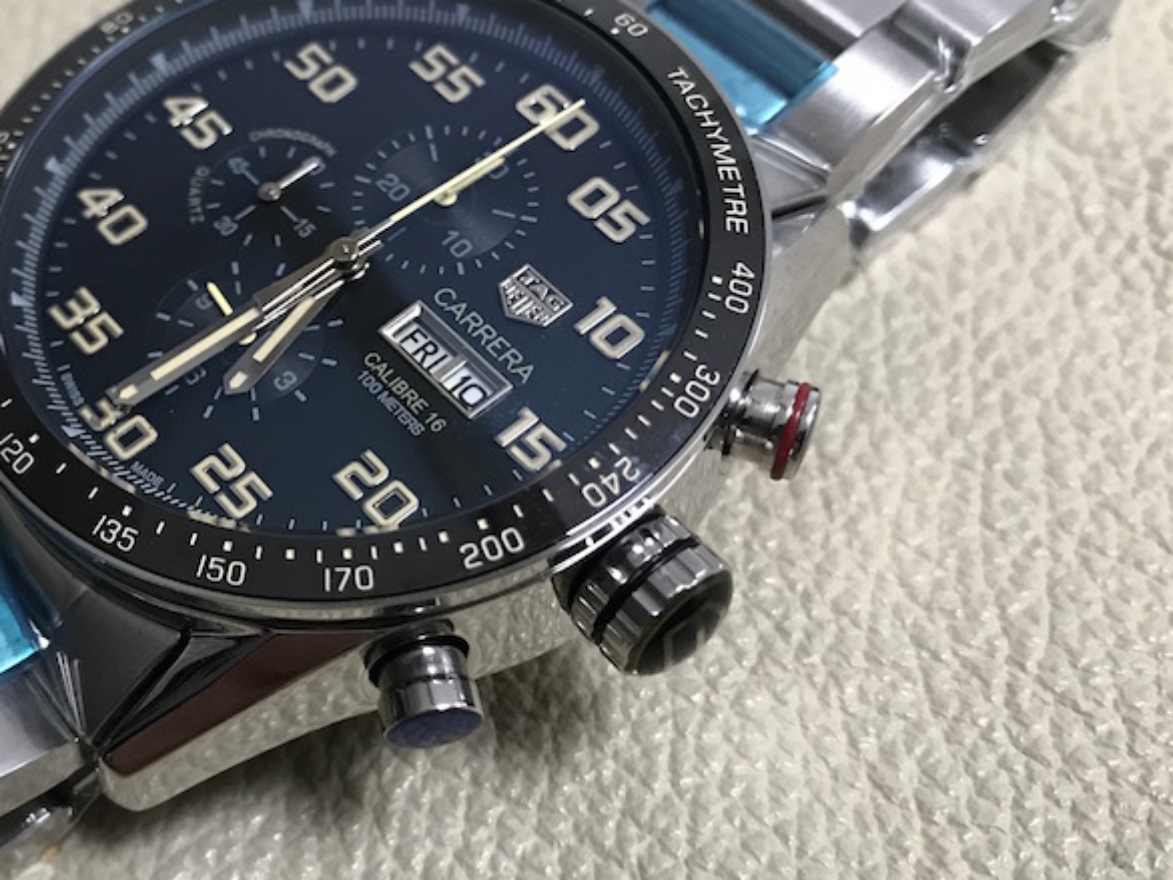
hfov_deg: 38.0
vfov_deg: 29.7
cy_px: 441
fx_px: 1661
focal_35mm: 49
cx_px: 311
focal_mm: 3.99
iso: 64
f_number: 1.8
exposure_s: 1/17
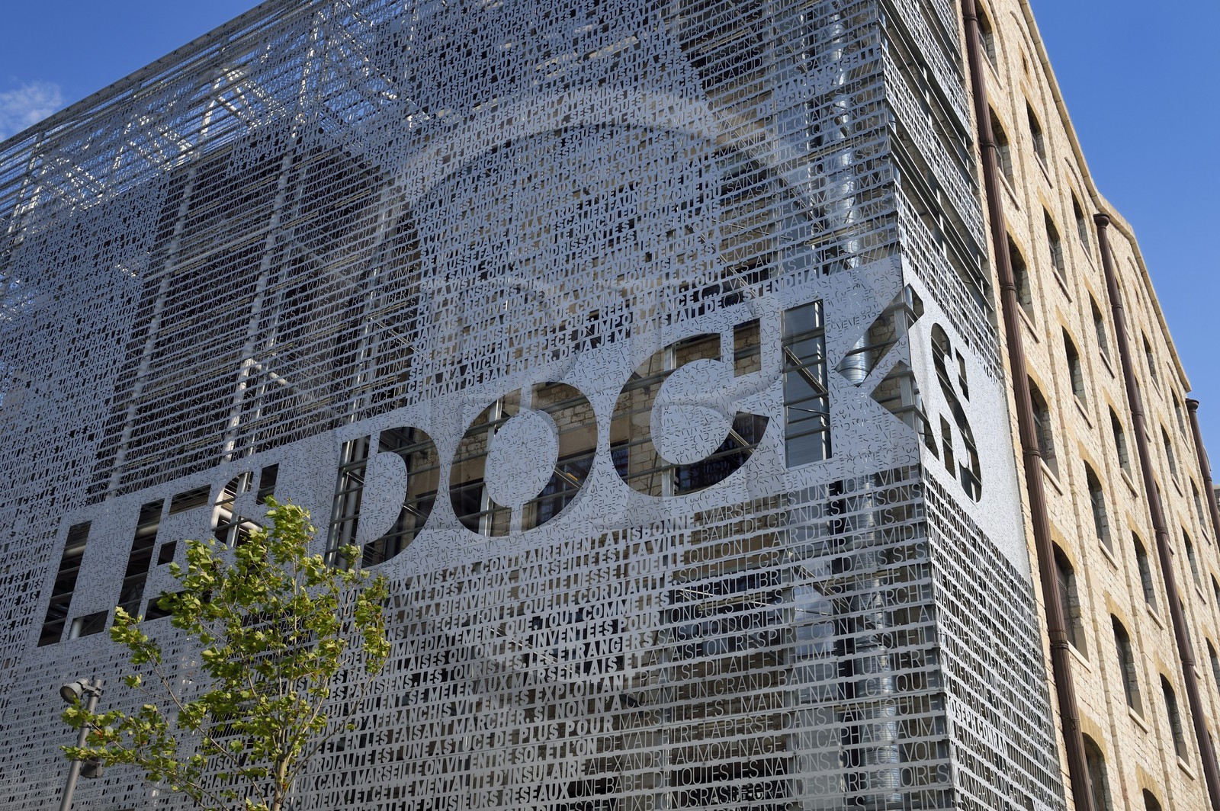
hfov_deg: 50.7
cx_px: 610
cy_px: 406
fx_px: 1287
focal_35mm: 38
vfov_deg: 35.0
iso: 200
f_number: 11
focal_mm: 38
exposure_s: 1/400
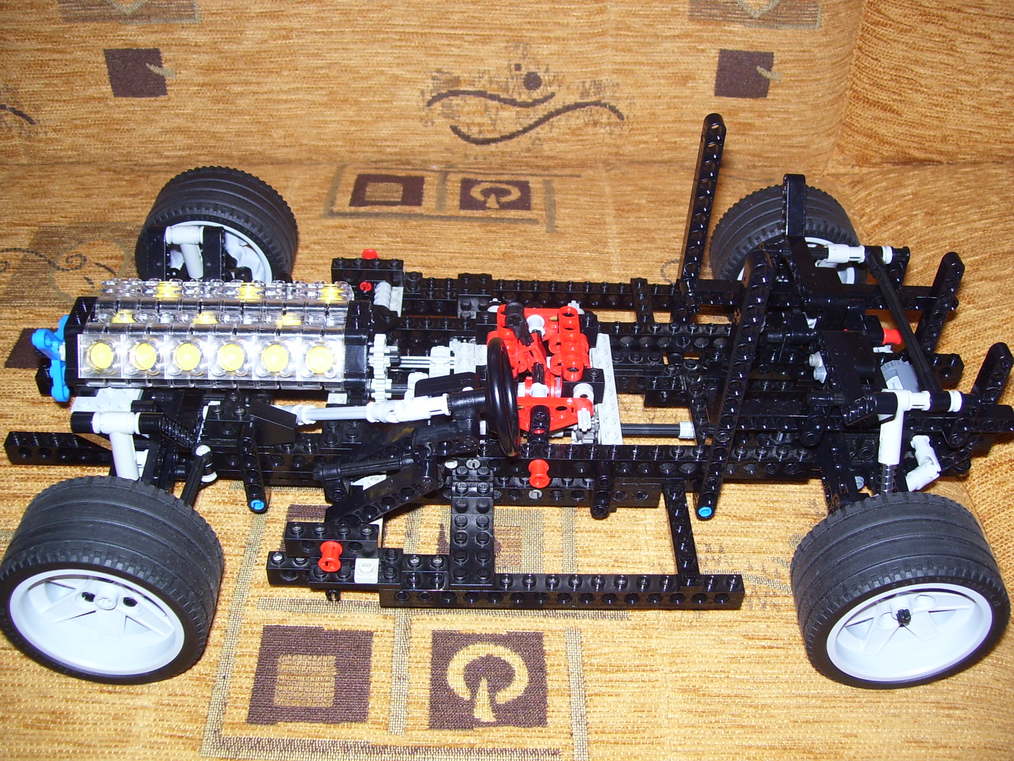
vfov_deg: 39.7
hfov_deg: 51.4
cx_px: 507
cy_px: 380
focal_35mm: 36
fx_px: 1055
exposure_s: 1/60
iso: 80
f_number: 2.7
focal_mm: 6
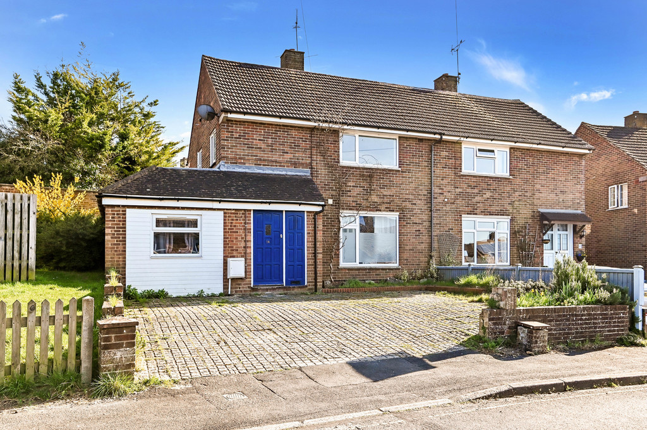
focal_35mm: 26
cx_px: 324
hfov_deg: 70.5
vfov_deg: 50.3
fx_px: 458
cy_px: 215
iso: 400
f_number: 9
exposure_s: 1/640
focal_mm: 25.5
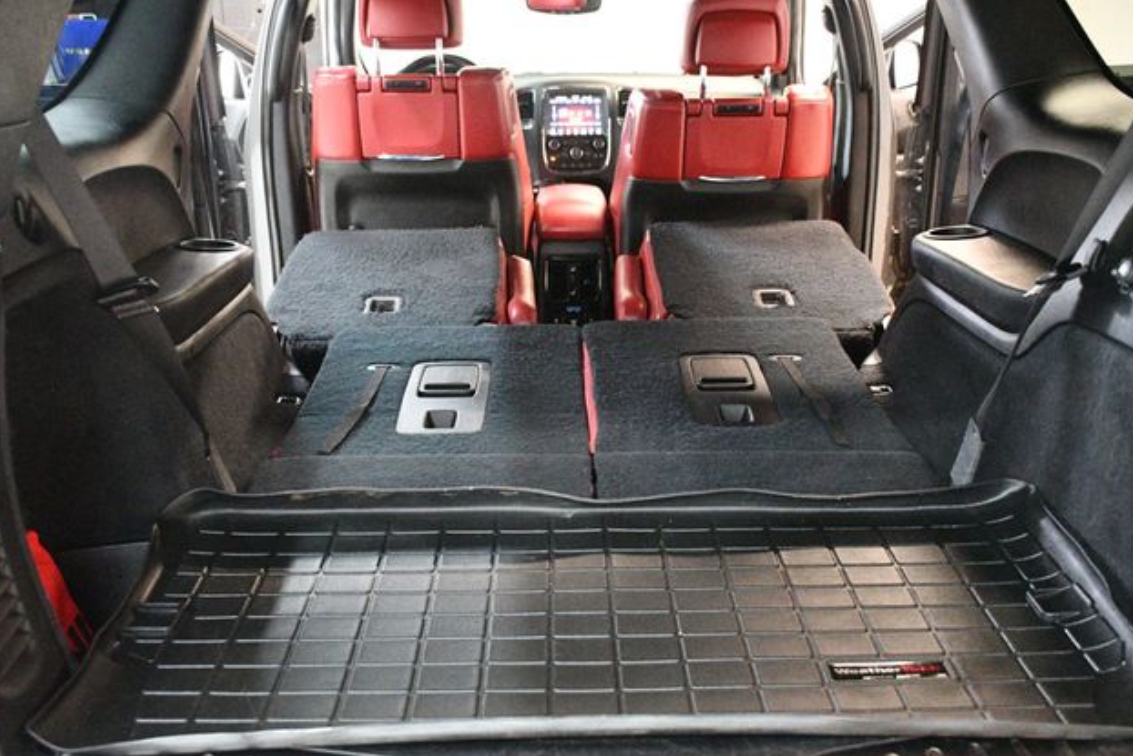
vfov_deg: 36.0
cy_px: 386
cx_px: 559
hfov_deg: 51.9
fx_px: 1165
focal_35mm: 37
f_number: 3.8
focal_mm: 24
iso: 10000
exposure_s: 1/60
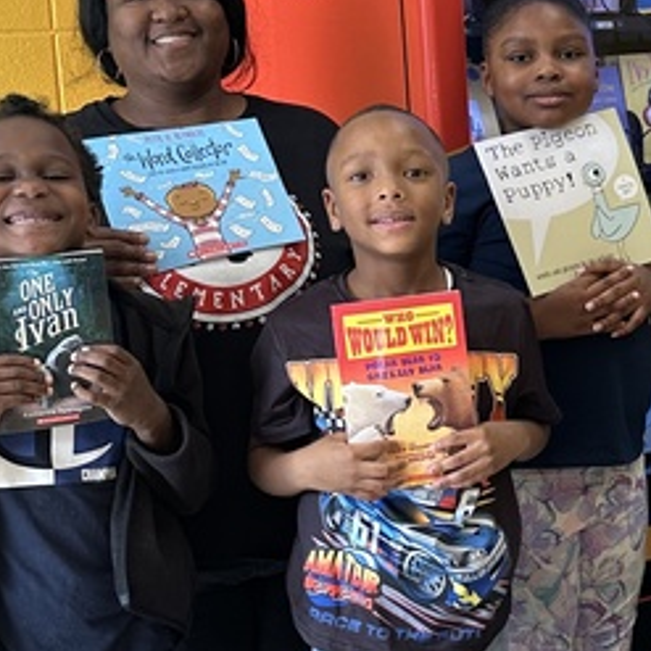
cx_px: 693
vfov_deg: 19.7
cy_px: 279
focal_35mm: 88
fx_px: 1872
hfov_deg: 19.0
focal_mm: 6.86
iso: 125
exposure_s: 1/120
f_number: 1.78
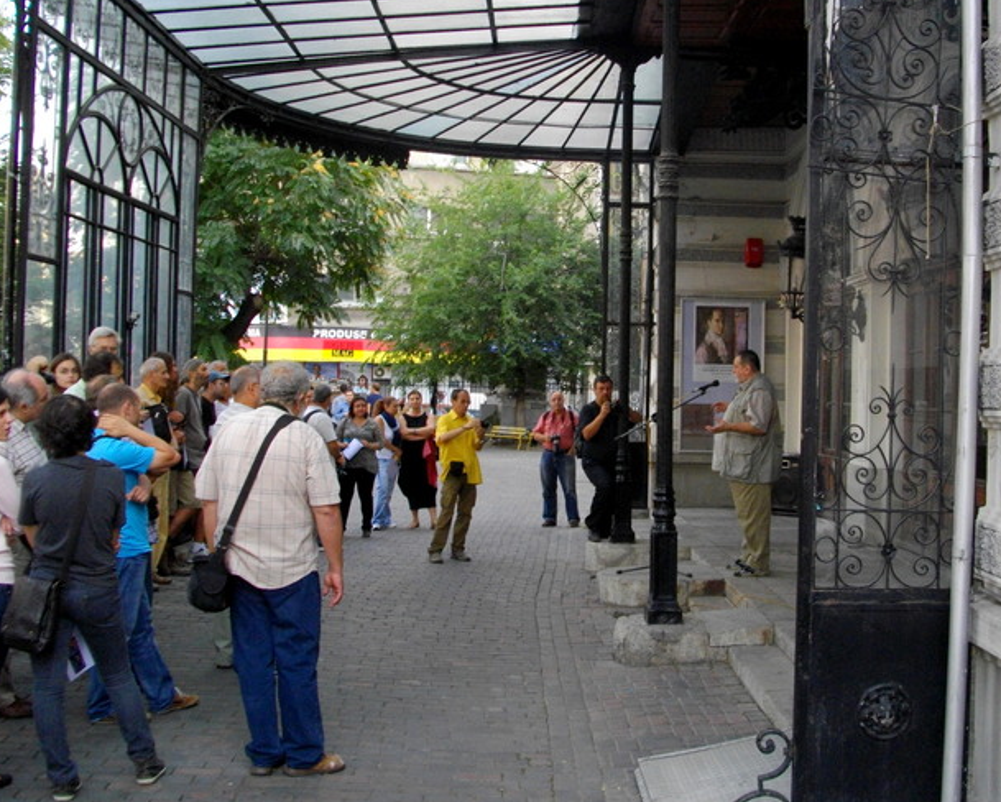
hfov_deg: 44.5
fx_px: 1215
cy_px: 324
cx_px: 607
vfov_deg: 36.4
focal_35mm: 41
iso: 193
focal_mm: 5.7
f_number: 2.9
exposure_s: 1/125
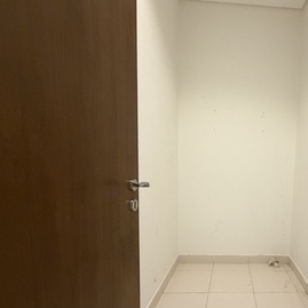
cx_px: 244
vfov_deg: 71.2
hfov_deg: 65.9
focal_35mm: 21
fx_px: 211
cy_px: 188
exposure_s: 1/50
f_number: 2.2
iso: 400
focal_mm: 2.22
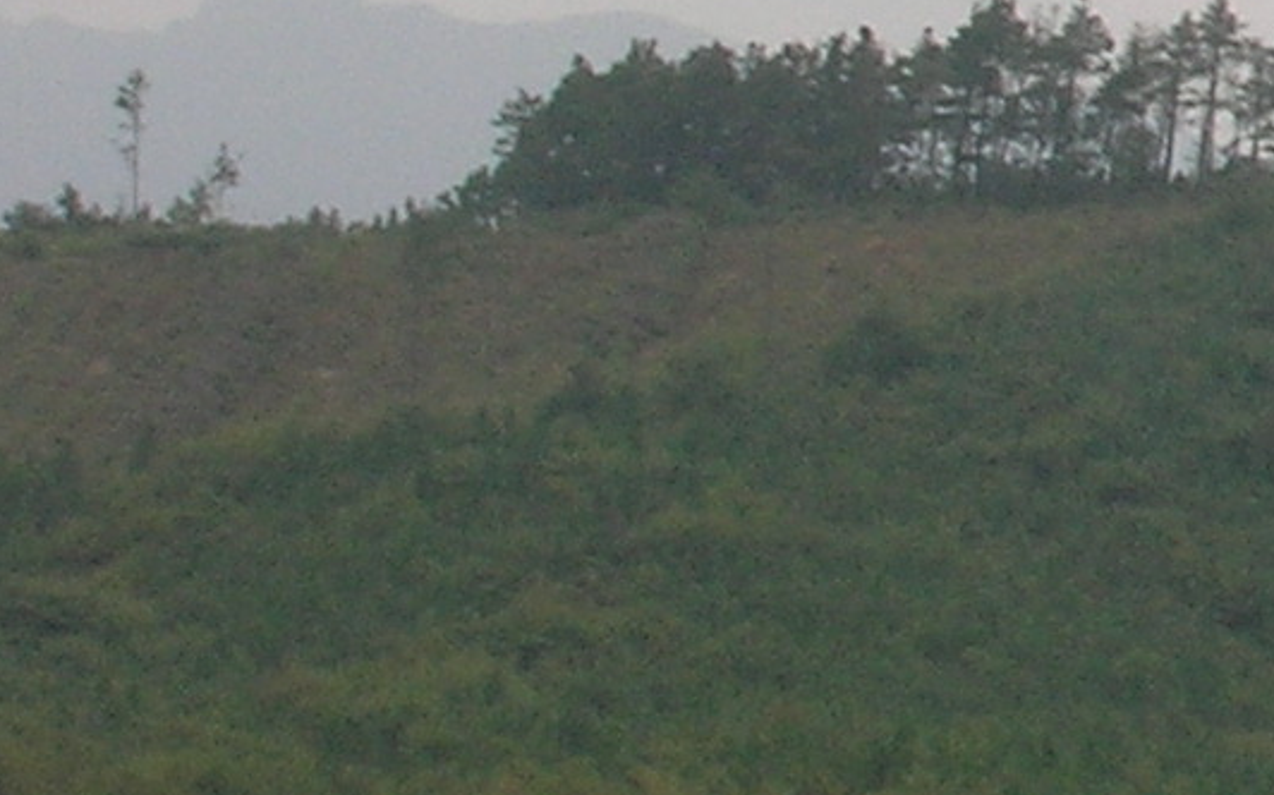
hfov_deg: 5.1
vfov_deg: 3.2
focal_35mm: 403
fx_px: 13987
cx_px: 2974
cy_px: -213
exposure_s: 1/71.5
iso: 50
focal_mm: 13
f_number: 6.9
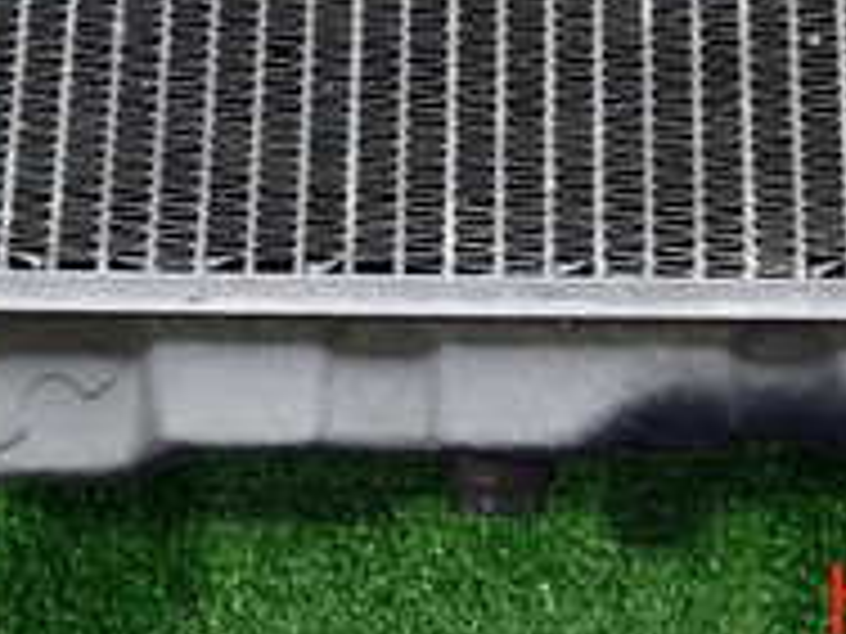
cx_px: 495
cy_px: -346
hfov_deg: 24.4
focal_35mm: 80
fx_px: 1955
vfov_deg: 16.6
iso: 200
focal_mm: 4.5
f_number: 2
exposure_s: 1/50
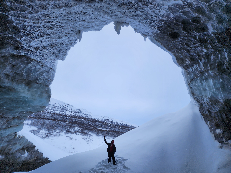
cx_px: 116
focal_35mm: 23
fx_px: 153
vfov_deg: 58.9
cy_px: 86
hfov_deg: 73.9
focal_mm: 6.4
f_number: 1.8
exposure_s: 1/180
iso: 12
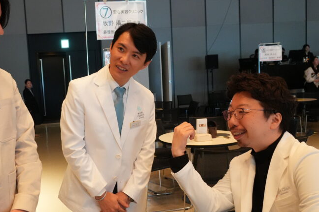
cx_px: 106
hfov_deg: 49.8
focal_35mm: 38
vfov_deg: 35.0
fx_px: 337
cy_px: 111
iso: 3200
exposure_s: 1/100
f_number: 3.5
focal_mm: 16
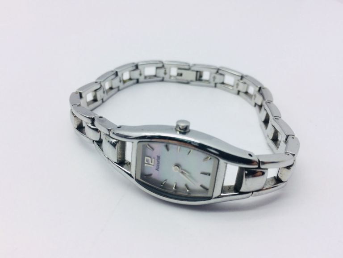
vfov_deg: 48.3
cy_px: 129
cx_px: 172
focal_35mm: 29
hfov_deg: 61.6
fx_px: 288
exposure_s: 1/410
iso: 32
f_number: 2.2
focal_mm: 4.15
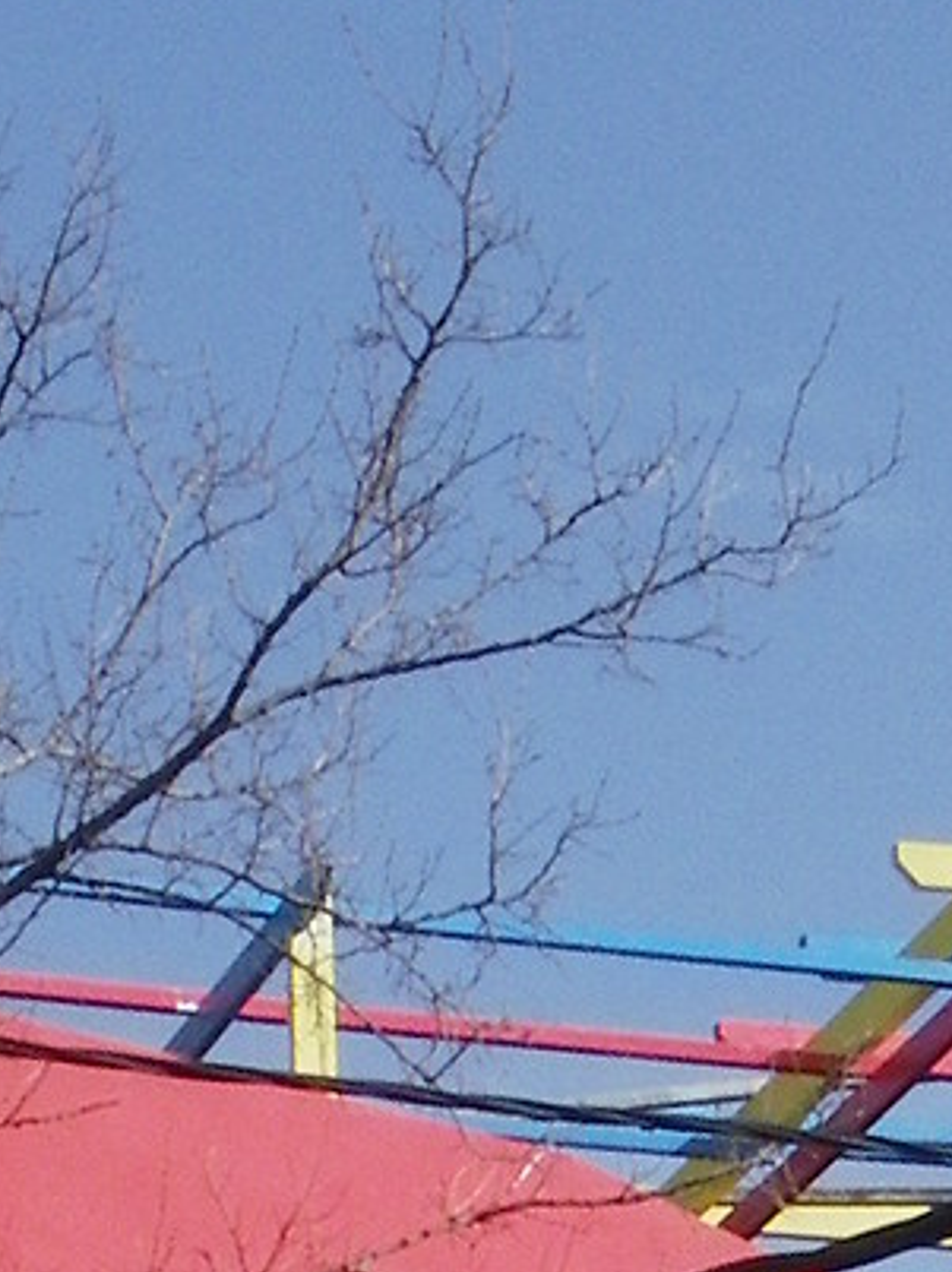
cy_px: 3145
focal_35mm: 227
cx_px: 620
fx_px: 8333
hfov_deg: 6.5
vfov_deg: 8.0
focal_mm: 6.8
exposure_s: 1/250
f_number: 8
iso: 100
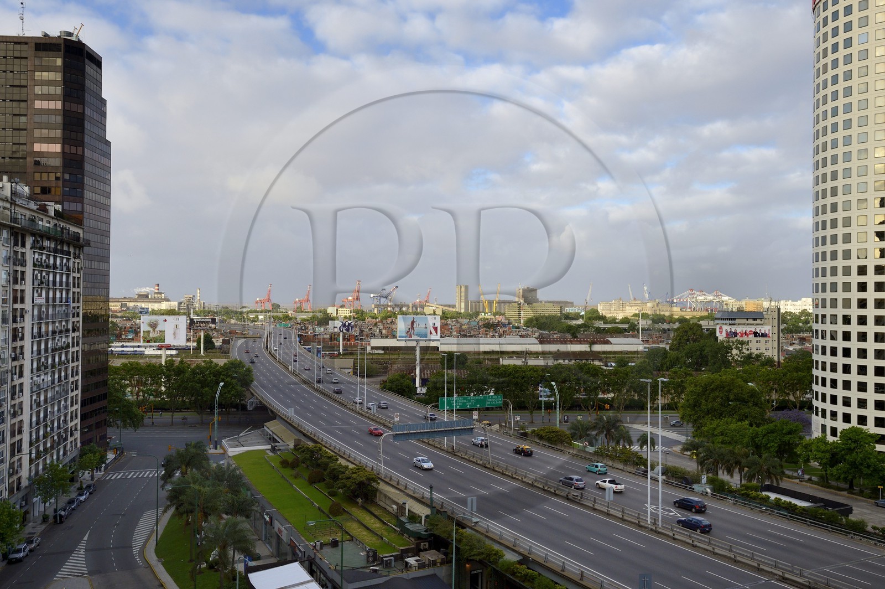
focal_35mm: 31
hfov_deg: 60.3
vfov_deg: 42.3
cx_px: 442
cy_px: 294
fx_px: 761
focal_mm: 31
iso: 400
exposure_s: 1/250
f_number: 13
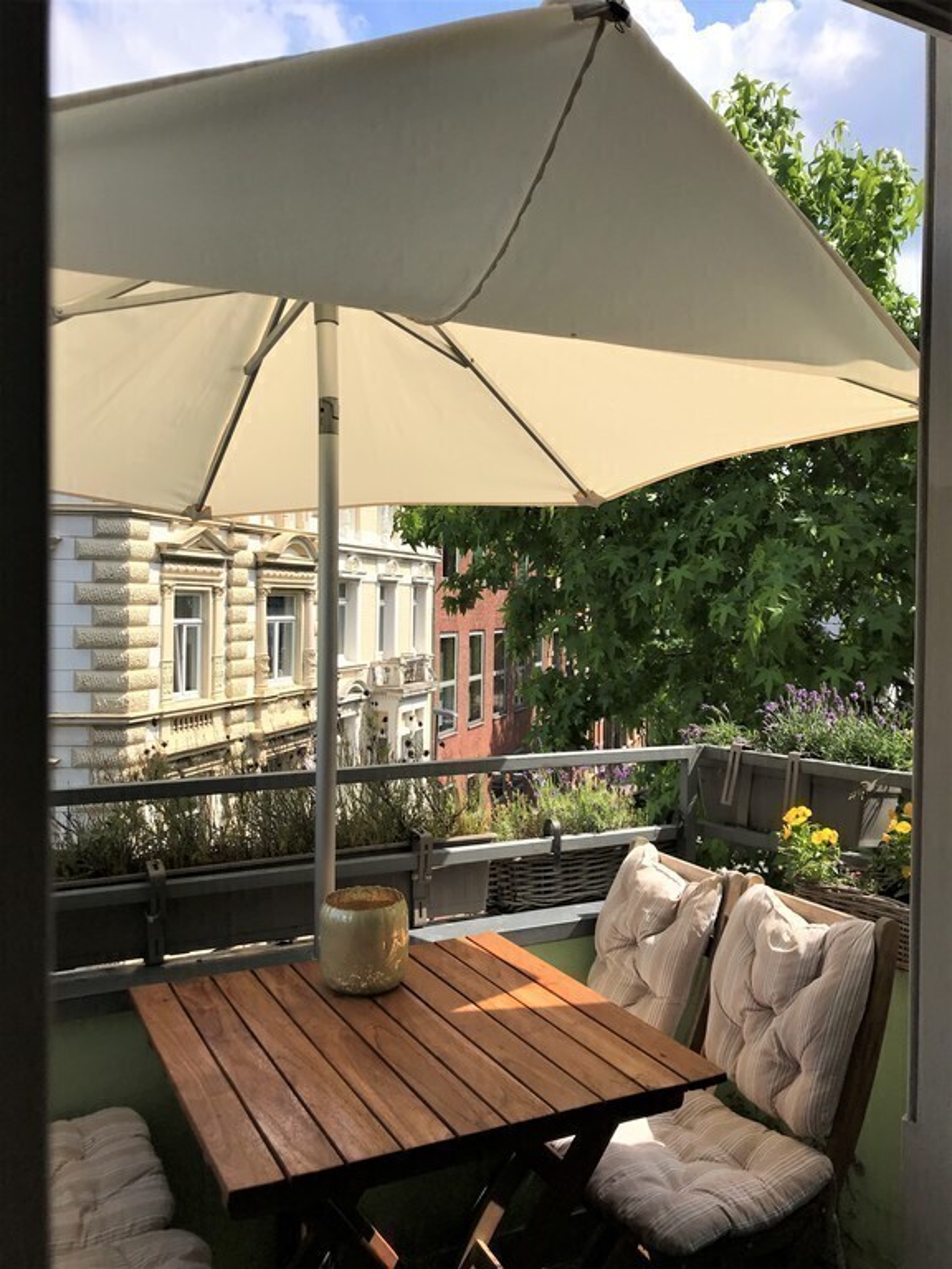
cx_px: 476
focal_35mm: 28
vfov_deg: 63.4
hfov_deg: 49.7
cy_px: 634
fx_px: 1027
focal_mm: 3.99
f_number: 1.8
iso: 20
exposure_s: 1/2519
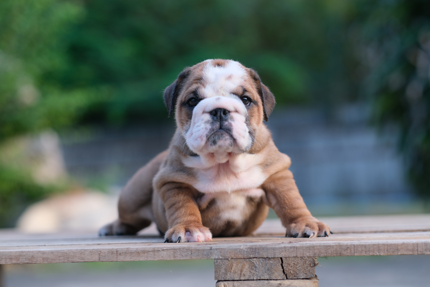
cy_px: 144
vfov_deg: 16.3
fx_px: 1003
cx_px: 215
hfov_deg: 24.2
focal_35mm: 84
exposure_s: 1/450
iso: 320
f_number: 2.5
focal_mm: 56
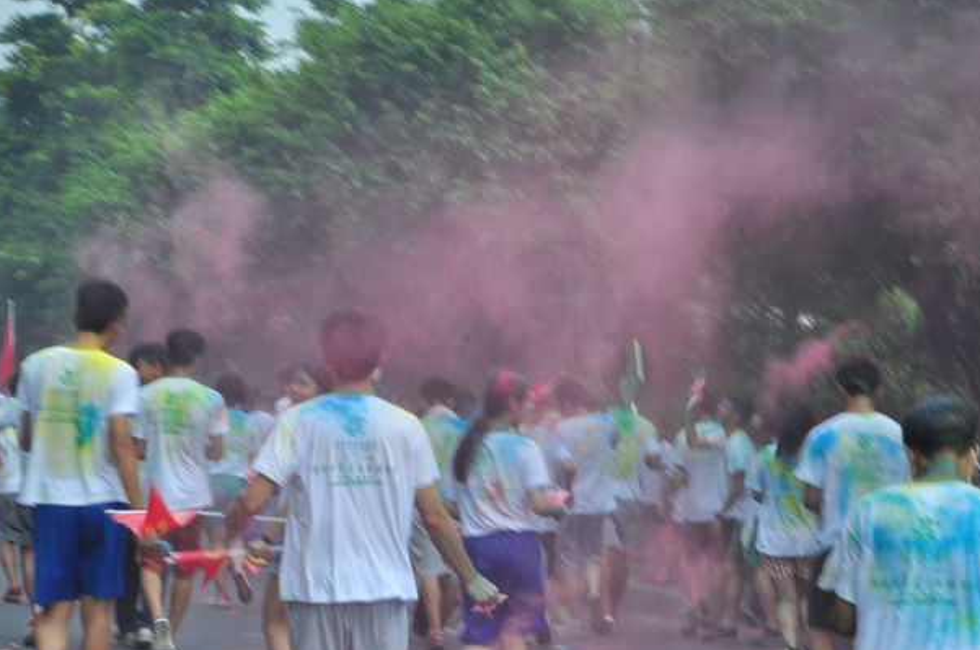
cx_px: 613
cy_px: 374
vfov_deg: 6.5
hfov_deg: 9.8
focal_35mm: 210
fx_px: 5700
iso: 250
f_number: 20
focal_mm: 105
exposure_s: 1/80
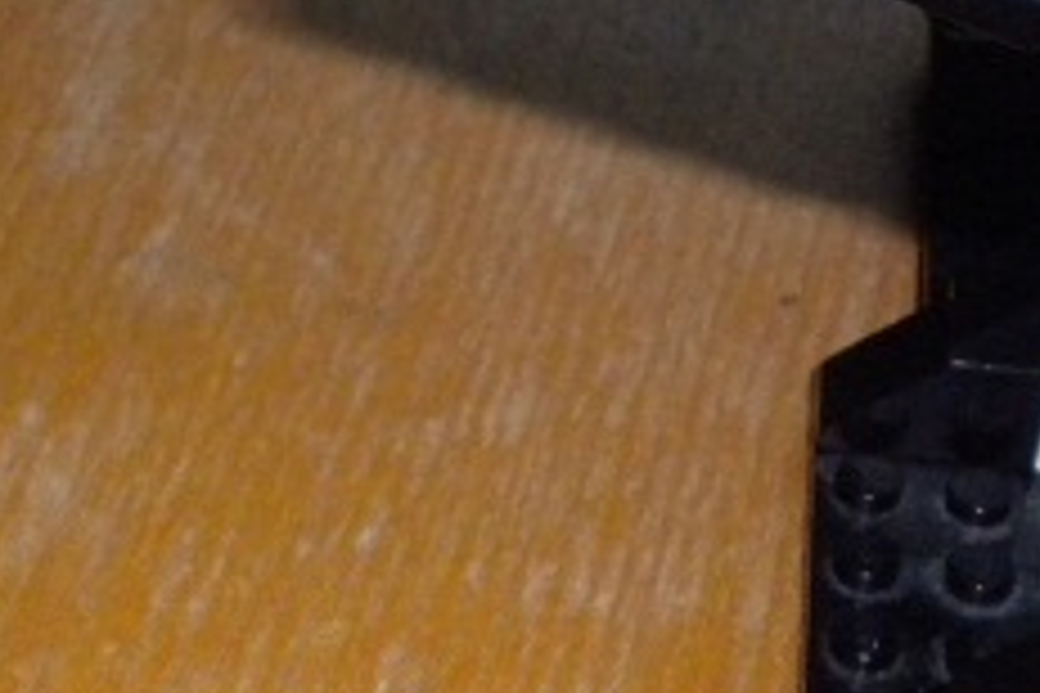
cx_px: 162
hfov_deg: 17.2
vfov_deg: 11.5
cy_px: 684
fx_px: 3409
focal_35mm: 118
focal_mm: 7.4
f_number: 4.9
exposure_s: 1/30
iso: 400
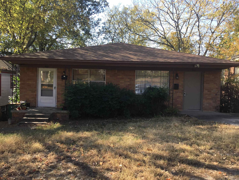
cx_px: 120
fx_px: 214
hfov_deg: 58.4
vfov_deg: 45.4
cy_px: 90
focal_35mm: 31
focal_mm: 3.3
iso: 25
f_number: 2.4
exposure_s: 1/319
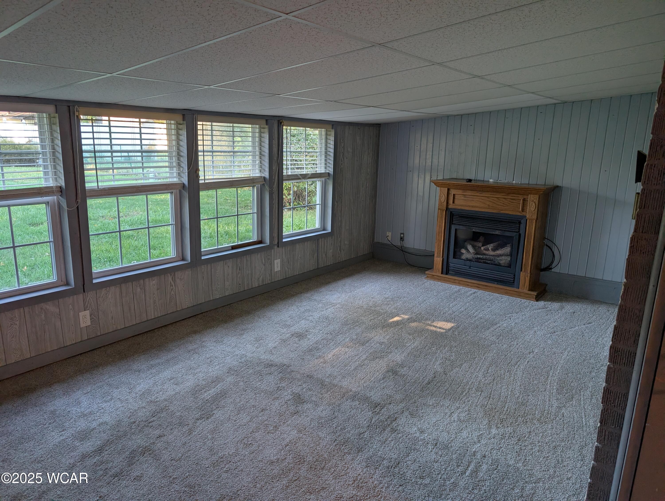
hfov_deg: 71.5
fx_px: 462
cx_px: 332
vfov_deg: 56.9
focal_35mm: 24
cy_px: 250
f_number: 1.68
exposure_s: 1/120
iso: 131
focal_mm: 6.9
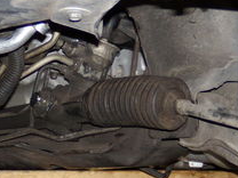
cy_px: 156
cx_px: 30
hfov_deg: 17.5
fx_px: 763
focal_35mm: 111
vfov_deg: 13.2
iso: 125
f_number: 3.6
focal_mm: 6.4
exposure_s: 1/30
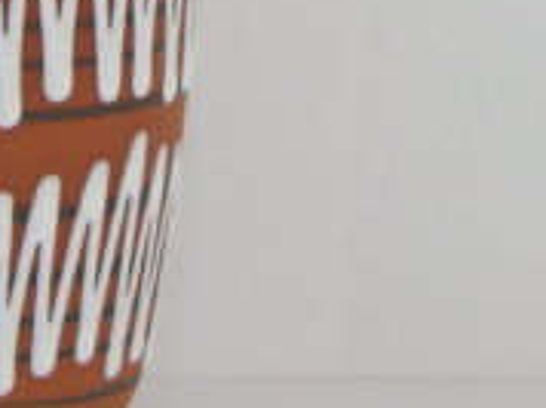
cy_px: -267
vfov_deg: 3.0
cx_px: -86
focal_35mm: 497
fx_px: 7829
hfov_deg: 4.0
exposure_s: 1/20
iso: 125
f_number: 5.2
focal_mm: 20.6
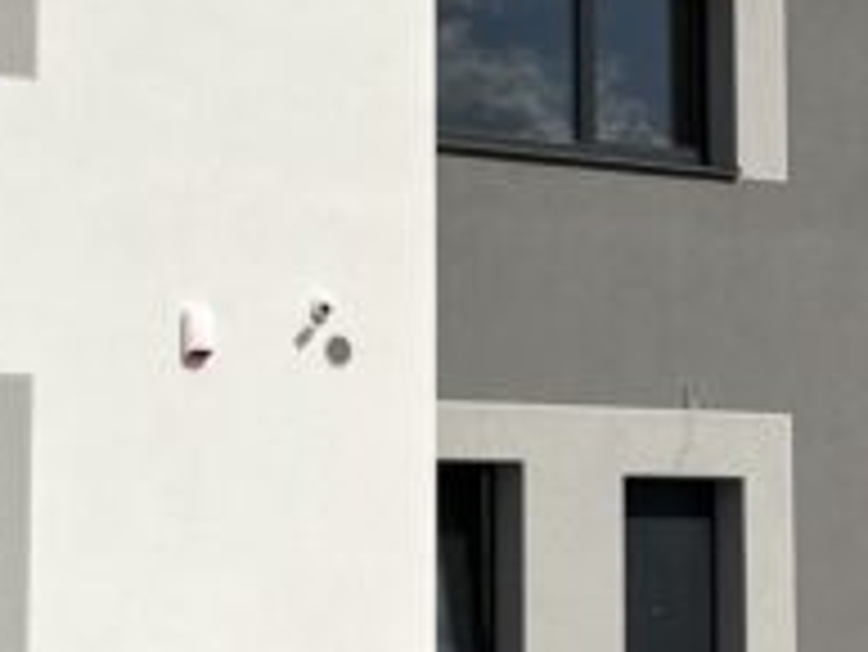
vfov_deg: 10.7
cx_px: 796
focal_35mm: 138
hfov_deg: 14.1
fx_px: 3463
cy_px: 157
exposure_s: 1/11364
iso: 50
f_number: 1.5
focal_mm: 5.7
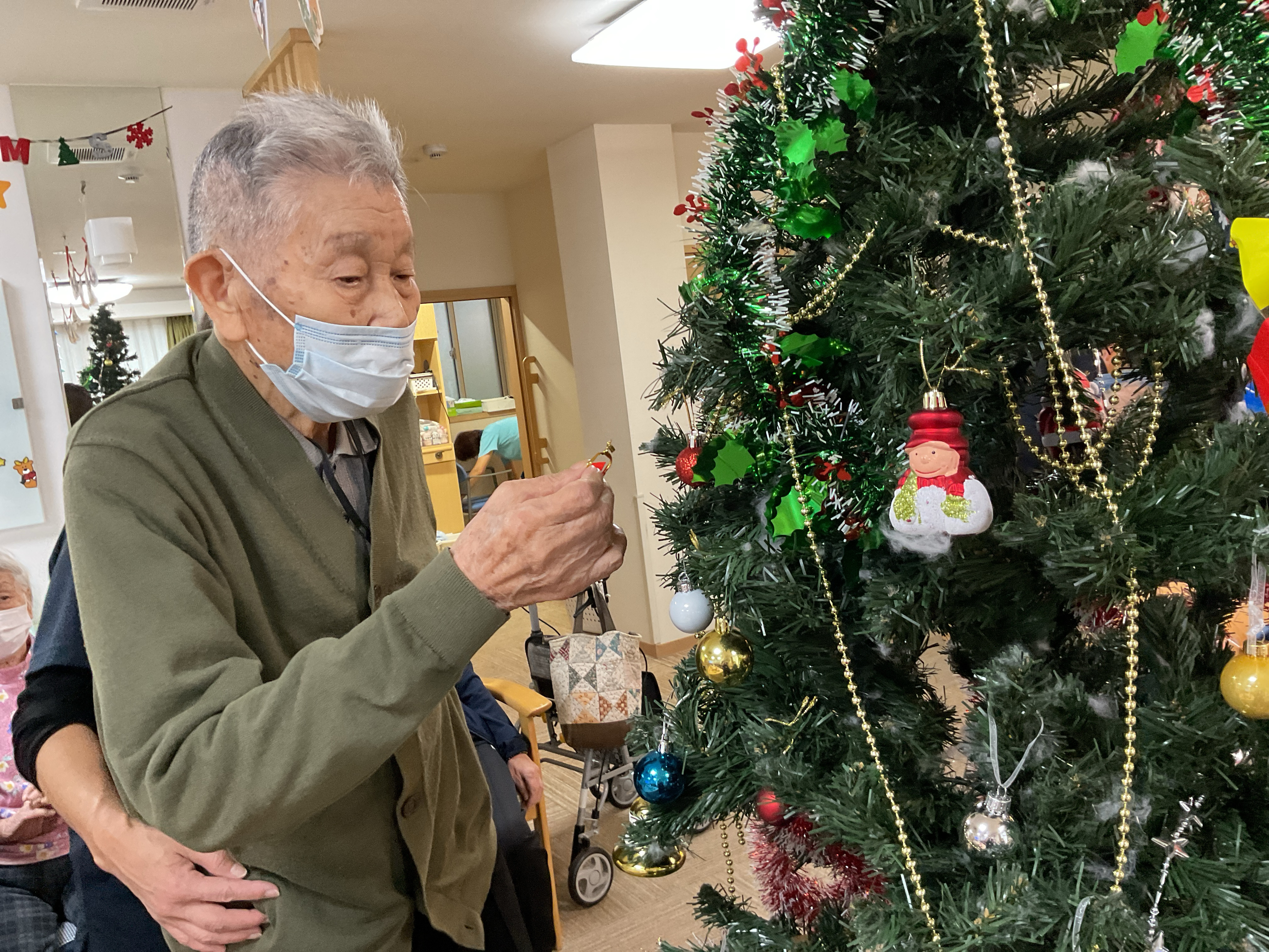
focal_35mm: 29
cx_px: 634
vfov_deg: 48.2
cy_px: 476
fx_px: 1063
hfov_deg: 61.7
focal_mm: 3
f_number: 1.8
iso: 125
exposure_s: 1/60
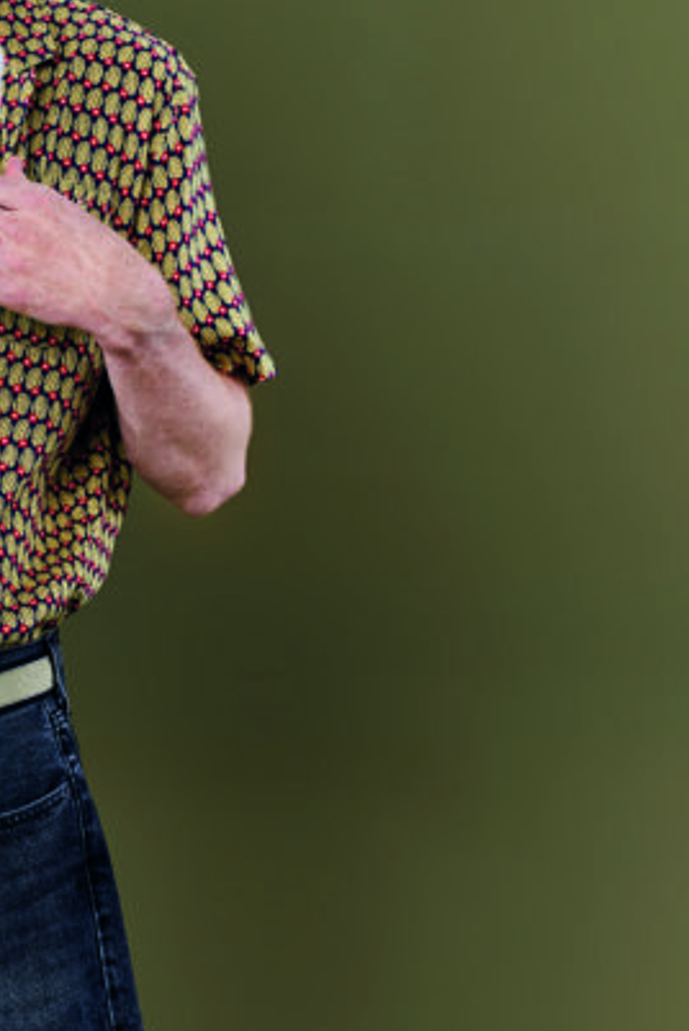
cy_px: 861
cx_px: -50
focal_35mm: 148
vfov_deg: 13.8
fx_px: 4241
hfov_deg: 9.2
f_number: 3.2
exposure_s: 1/160
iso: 100
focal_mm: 58
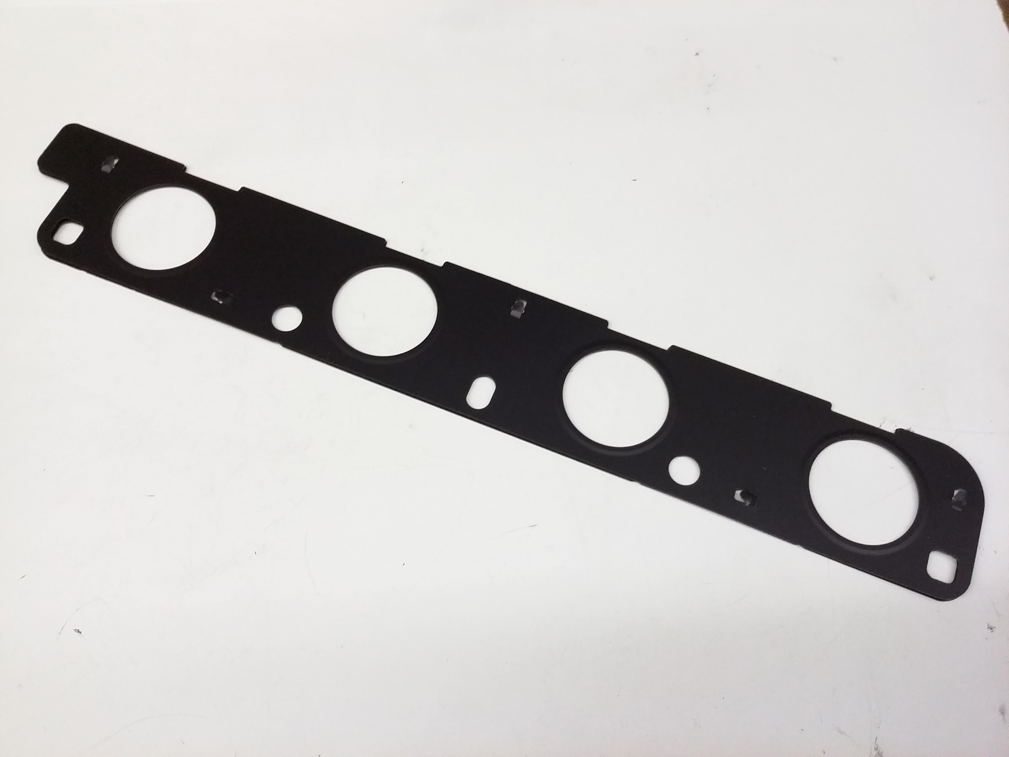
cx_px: 504
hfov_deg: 56.8
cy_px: 378
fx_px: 933
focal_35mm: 32
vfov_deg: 44.2
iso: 200
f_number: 2.4
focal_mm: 3.4
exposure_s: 1/15
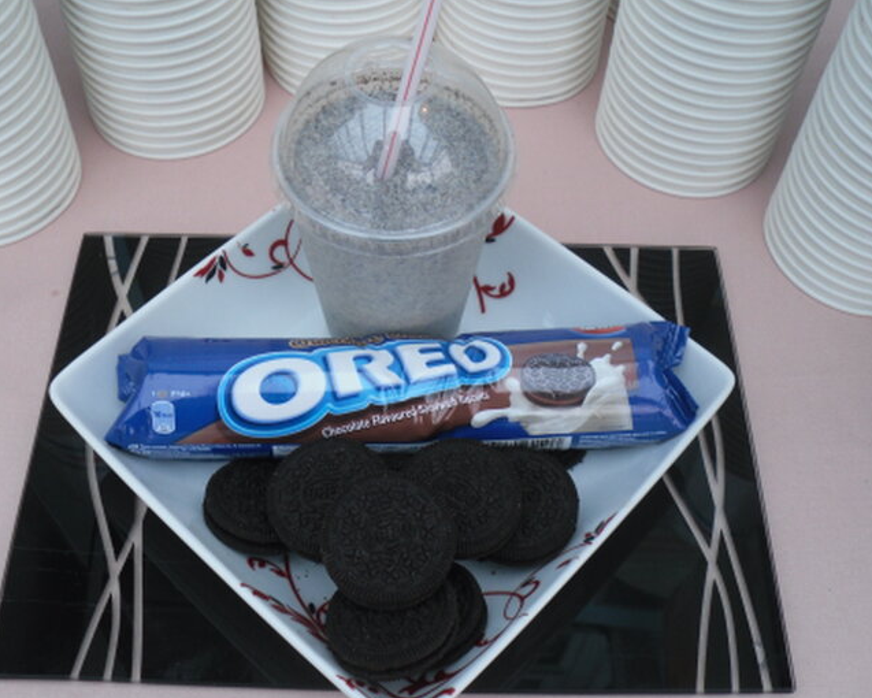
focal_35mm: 40
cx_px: 396
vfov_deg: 37.4
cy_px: 353
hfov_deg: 45.7
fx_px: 1033
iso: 100
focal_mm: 6.3
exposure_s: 1/90
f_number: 3
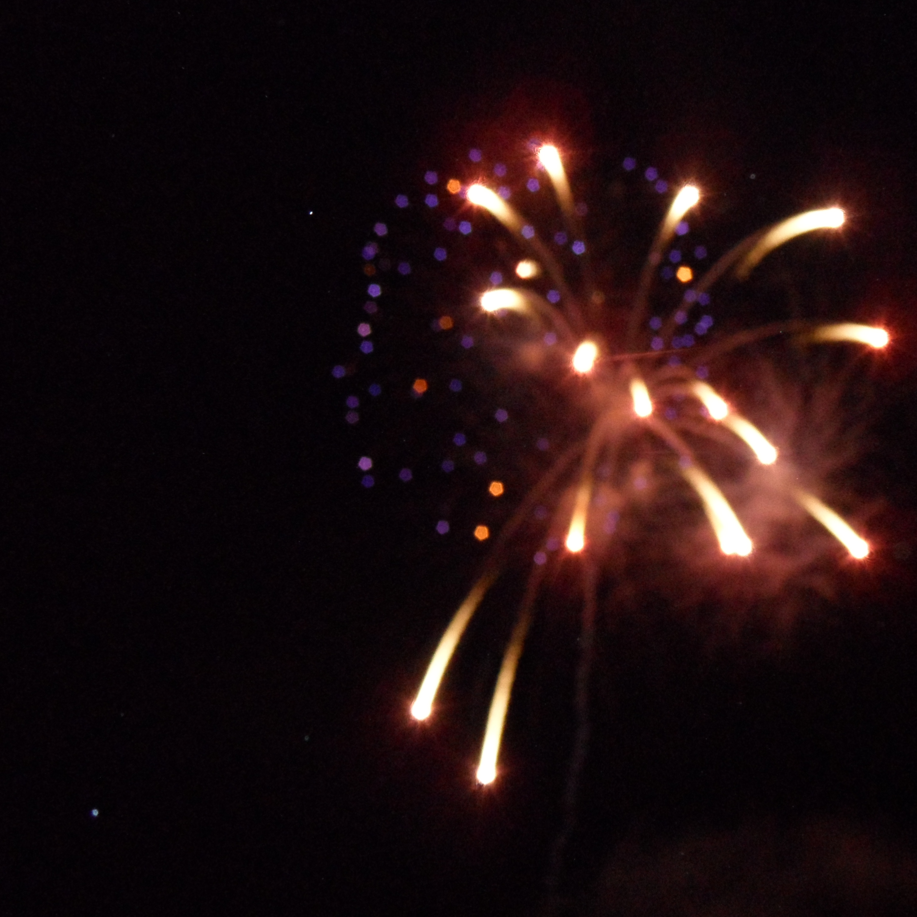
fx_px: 1139
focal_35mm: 38
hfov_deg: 43.4
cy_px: 459
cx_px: 594
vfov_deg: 43.9
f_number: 3.4
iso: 640
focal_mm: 5.3
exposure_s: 1/30
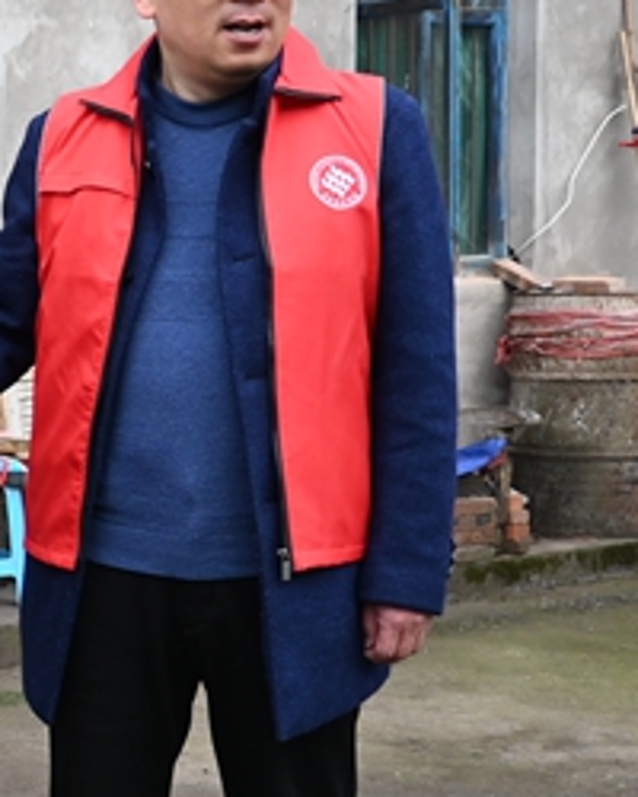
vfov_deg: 21.2
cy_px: 547
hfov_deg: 15.0
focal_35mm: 90
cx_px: -491
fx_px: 2124
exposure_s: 1/250
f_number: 3.5
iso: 400
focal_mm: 16
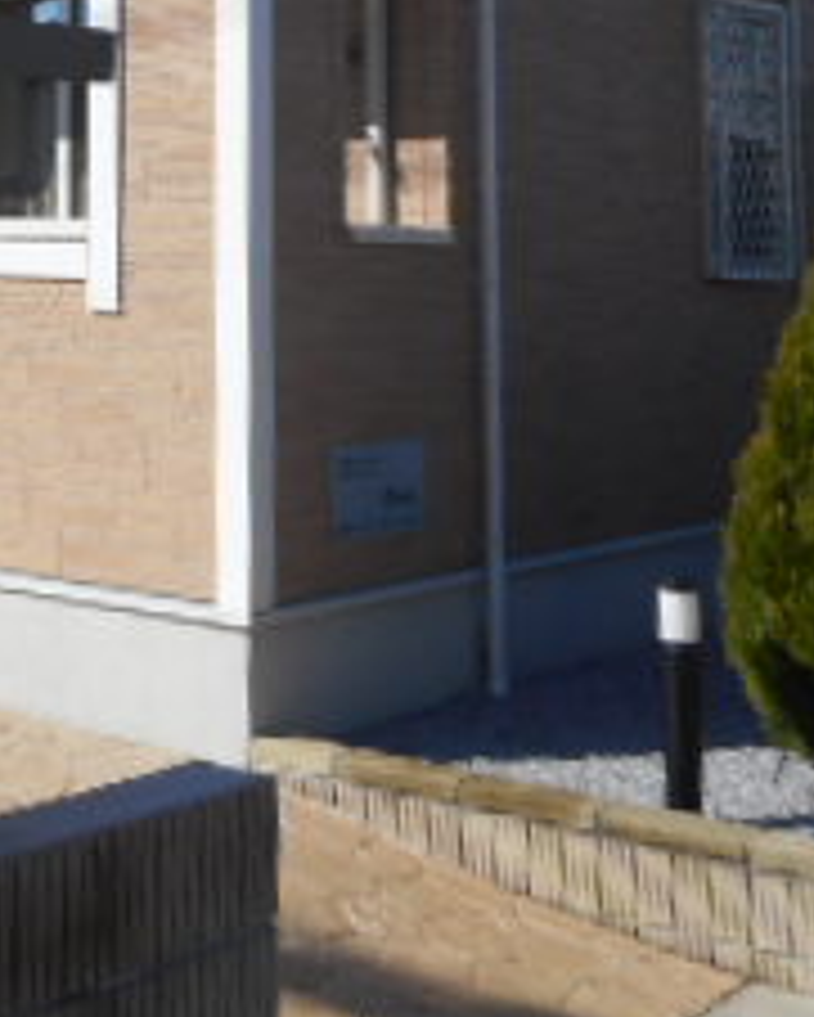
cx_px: -153
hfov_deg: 20.8
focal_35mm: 69
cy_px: -45
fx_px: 2076
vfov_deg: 25.8
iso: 80
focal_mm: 4.5
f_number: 3.7
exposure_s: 1/1000
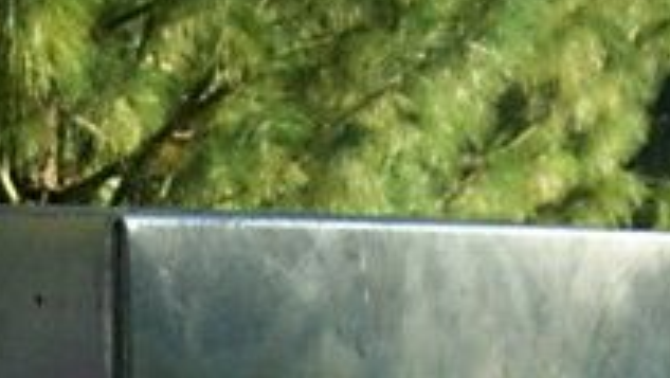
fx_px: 1760
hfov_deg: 21.5
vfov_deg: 10.8
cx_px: 286
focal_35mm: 99
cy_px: 829
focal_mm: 5.7
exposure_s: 1/320
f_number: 2.9
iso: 80
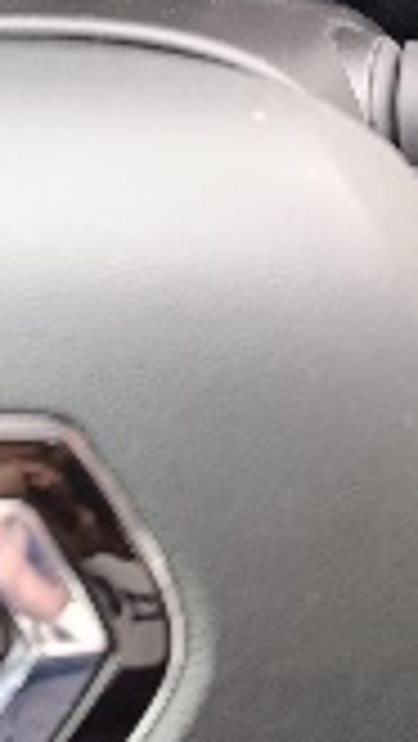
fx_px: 1239
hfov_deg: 18.5
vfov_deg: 32.8
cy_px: 198
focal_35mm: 63
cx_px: -22
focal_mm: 6.14
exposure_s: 1/50
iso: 1250
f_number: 1.6
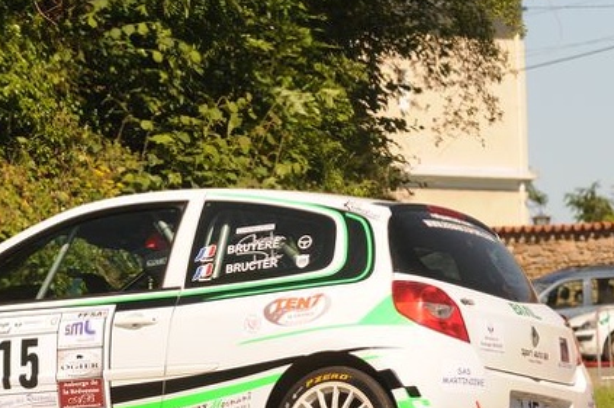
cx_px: 206
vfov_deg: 3.6
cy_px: 269
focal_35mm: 379
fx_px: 6455
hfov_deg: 5.4
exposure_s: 1/1000
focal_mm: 135
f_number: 11
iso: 200
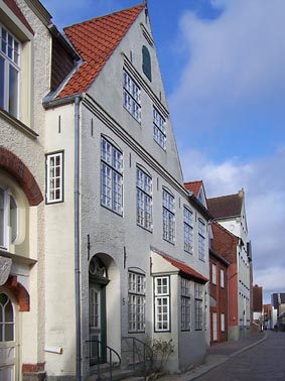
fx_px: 418
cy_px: 190
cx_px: 142
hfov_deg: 37.7
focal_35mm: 38
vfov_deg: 49.0
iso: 64
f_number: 4
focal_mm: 6.3
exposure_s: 1/400
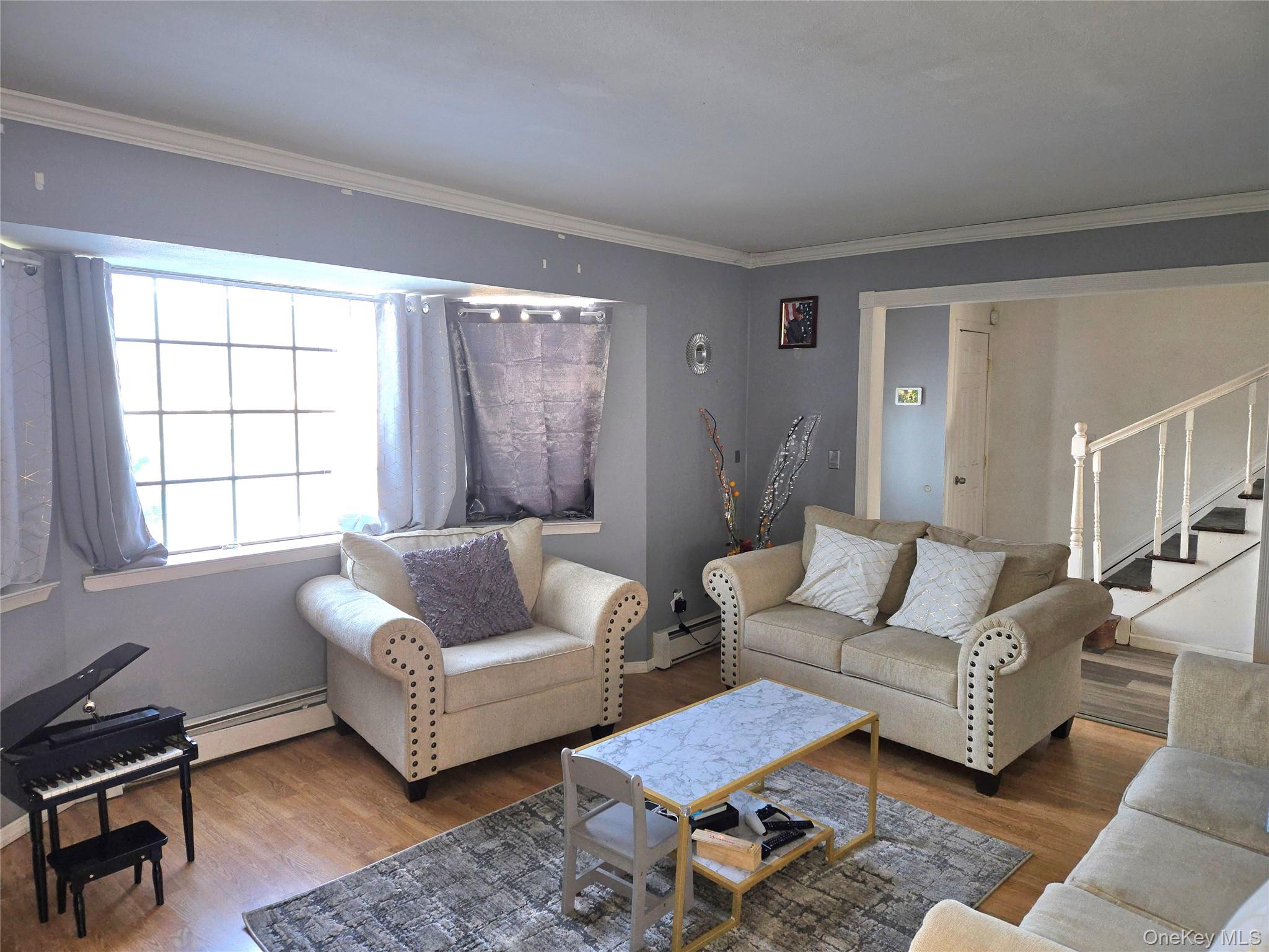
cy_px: 476
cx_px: 634
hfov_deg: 73.9
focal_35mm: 23
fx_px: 843
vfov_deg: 58.9
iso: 125
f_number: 1.8
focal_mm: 5.4
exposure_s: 1/40
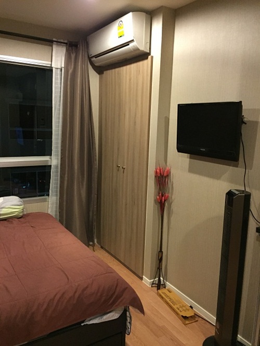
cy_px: 173
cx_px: 130
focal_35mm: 29
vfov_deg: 61.6
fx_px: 290
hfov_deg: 48.3
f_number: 2.2
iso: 250
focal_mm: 4.15
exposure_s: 1/20
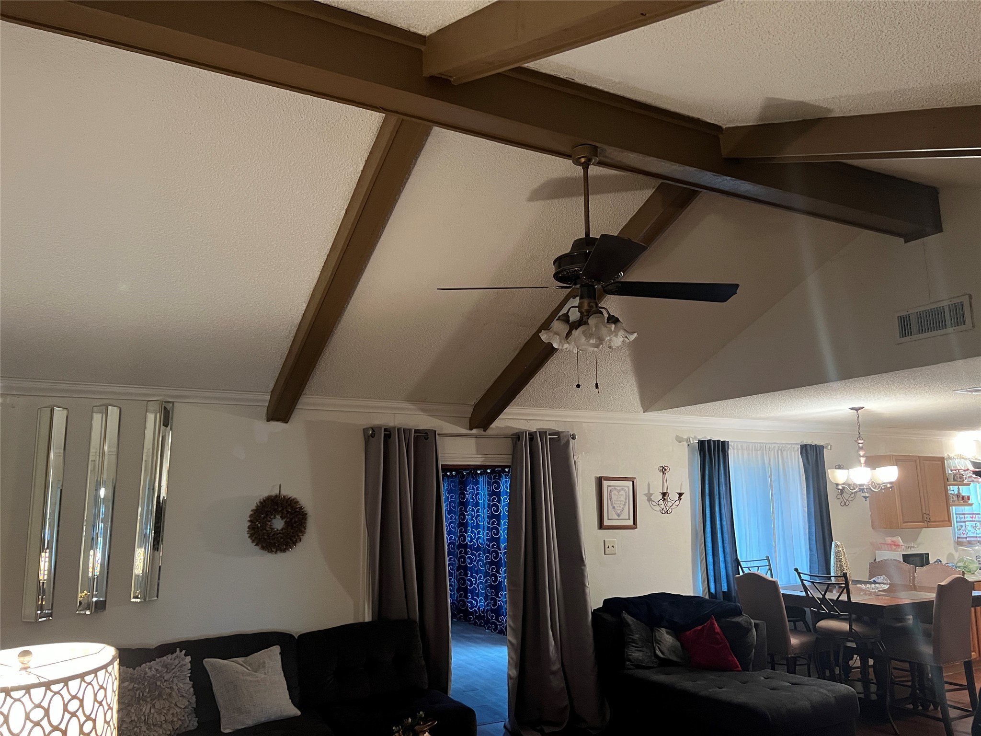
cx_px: 490
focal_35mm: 26
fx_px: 737
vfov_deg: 53.1
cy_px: 368
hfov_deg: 67.3
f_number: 1.5
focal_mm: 5.7
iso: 400
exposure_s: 1/40
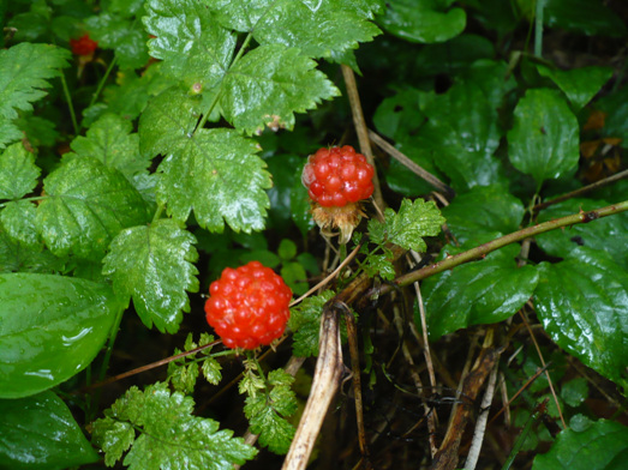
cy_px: 235
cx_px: 314
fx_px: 671
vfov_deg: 38.7
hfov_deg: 50.1
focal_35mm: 37
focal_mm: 6.1
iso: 200
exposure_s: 1/25
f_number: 2.8
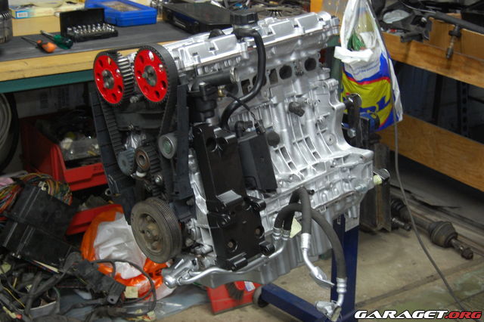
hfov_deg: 35.1
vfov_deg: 23.8
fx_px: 766
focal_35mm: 57
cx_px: 242
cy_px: 161
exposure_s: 1/20
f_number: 5
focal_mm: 38
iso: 800
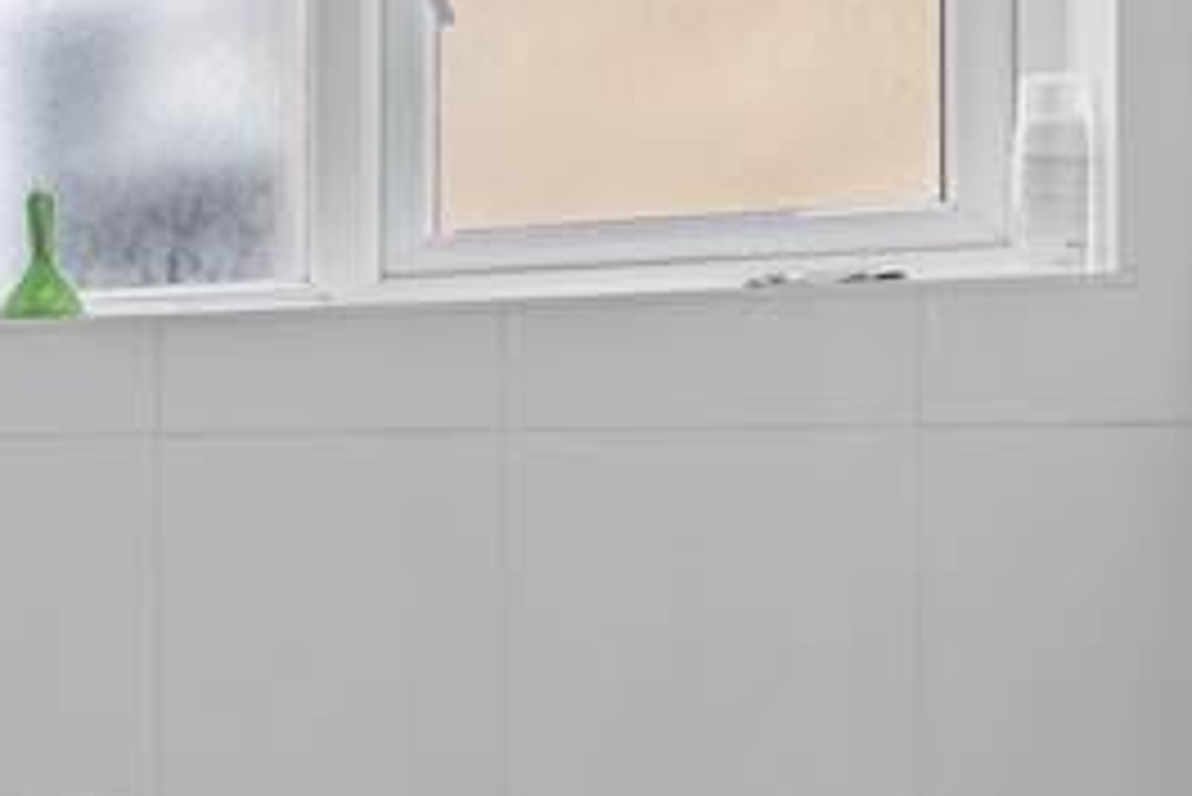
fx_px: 1789
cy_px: 488
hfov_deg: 26.2
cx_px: -625
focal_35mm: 54
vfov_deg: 25.0
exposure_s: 1
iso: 200
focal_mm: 14
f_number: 9
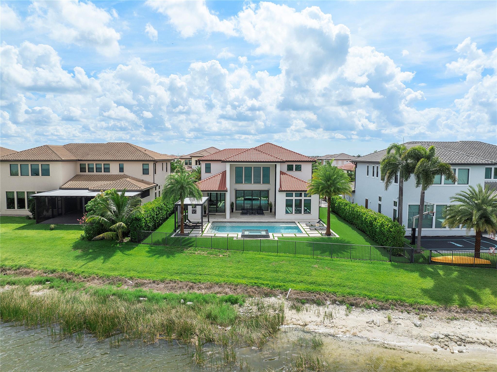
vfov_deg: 56.8
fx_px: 344
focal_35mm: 24
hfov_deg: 71.6
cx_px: 248
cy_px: 186
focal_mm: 12.29
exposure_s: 1/4000
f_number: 2.8
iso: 140
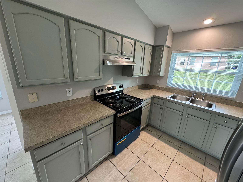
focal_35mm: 14
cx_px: 122
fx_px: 98
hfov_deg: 102.1
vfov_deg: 85.7
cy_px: 91
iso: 320
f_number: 2.2
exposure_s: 1/42
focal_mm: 2.22
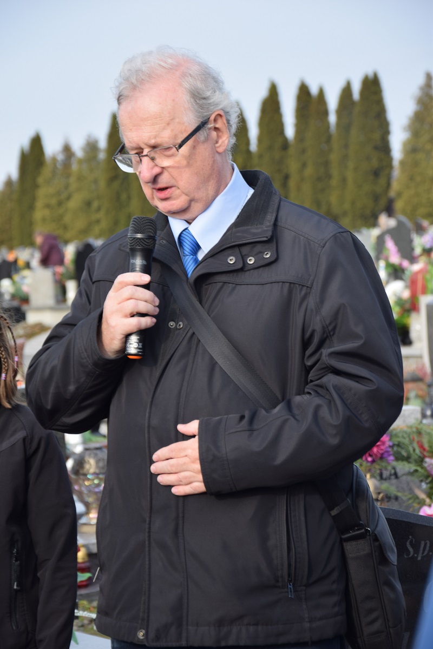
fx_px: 2165
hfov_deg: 11.4
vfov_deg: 17.1
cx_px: 216
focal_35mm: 120
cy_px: 324
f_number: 5.3
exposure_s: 1/125
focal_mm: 80
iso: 100
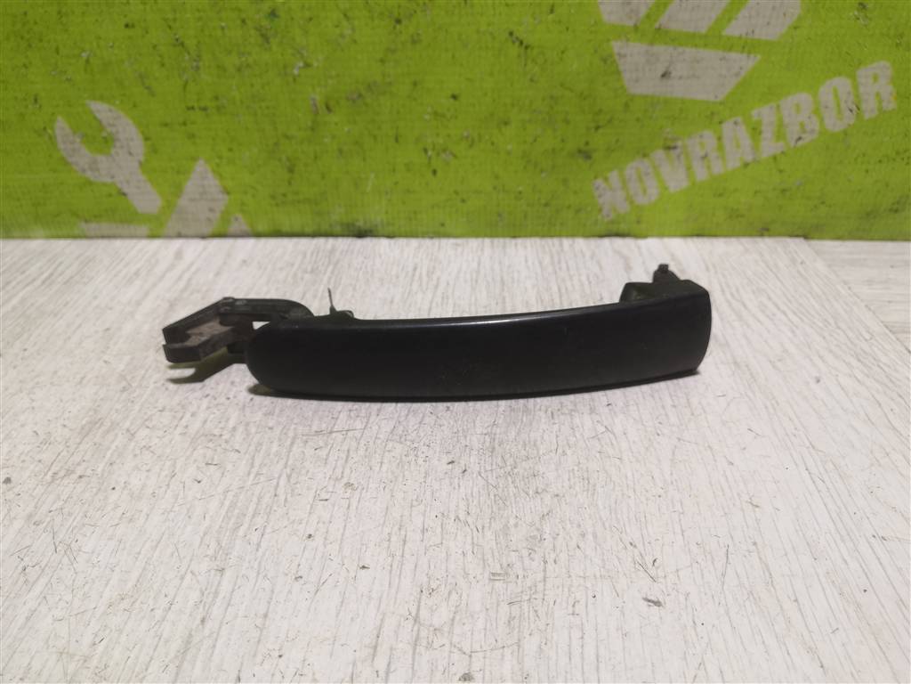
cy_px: 342
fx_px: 711
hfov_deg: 65.3
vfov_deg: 51.4
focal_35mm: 27
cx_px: 456
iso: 50
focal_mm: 3.95
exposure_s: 1/50
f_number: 1.8
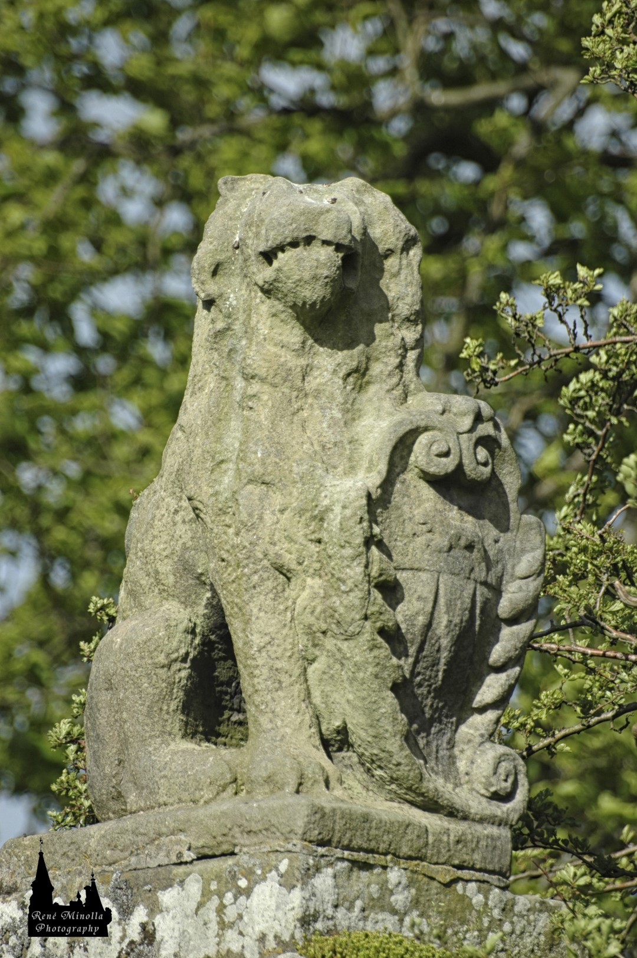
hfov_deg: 3.1
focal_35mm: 450
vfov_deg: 4.6
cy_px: 479
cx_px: 318
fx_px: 11963
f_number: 5.6
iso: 200
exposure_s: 1/800
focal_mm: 300
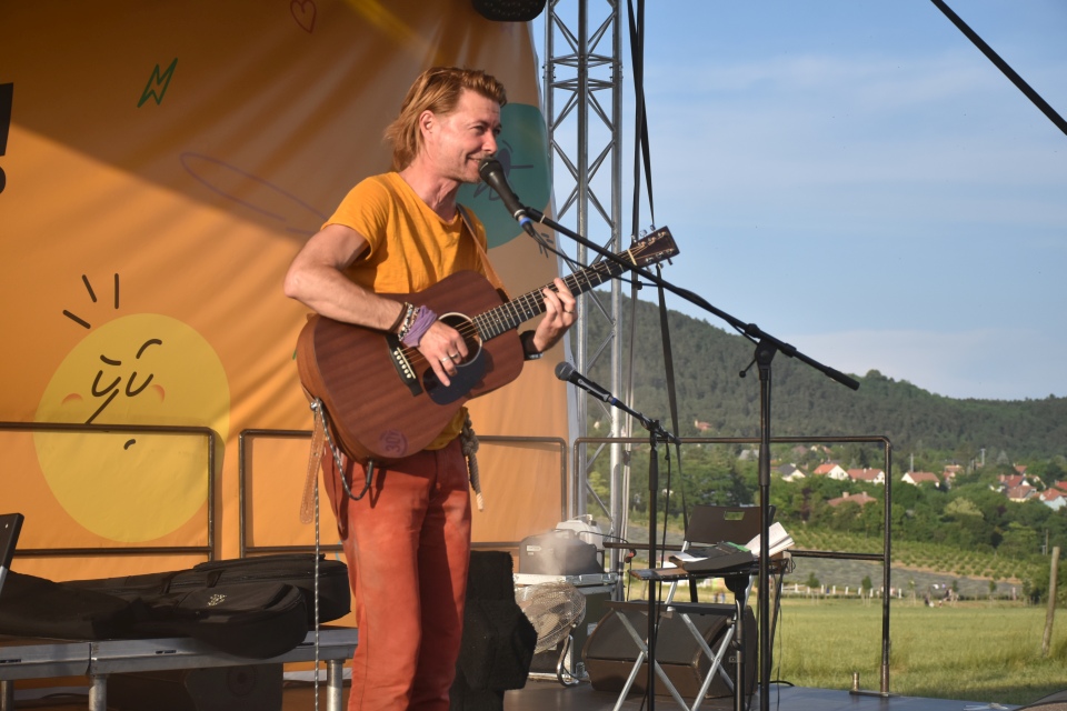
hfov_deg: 27.0
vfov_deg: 18.2
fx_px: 2223
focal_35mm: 75
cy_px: 356
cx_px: 534
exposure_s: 1/1250
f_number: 5.6
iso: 400
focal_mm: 50
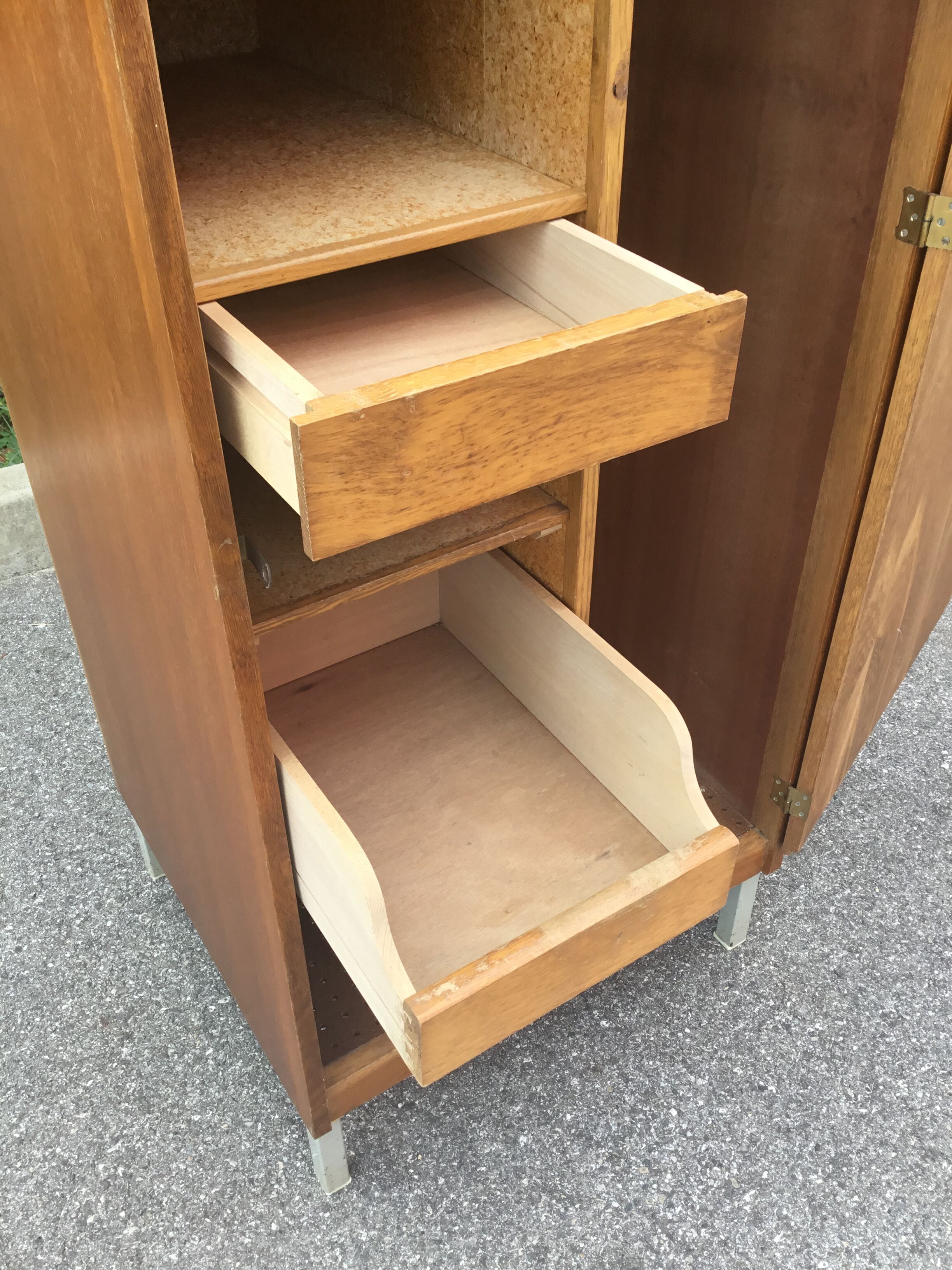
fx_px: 1137
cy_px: 635
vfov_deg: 58.4
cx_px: 476
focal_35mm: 31
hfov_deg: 45.4
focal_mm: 3.3
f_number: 2.4
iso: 25
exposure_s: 1/100
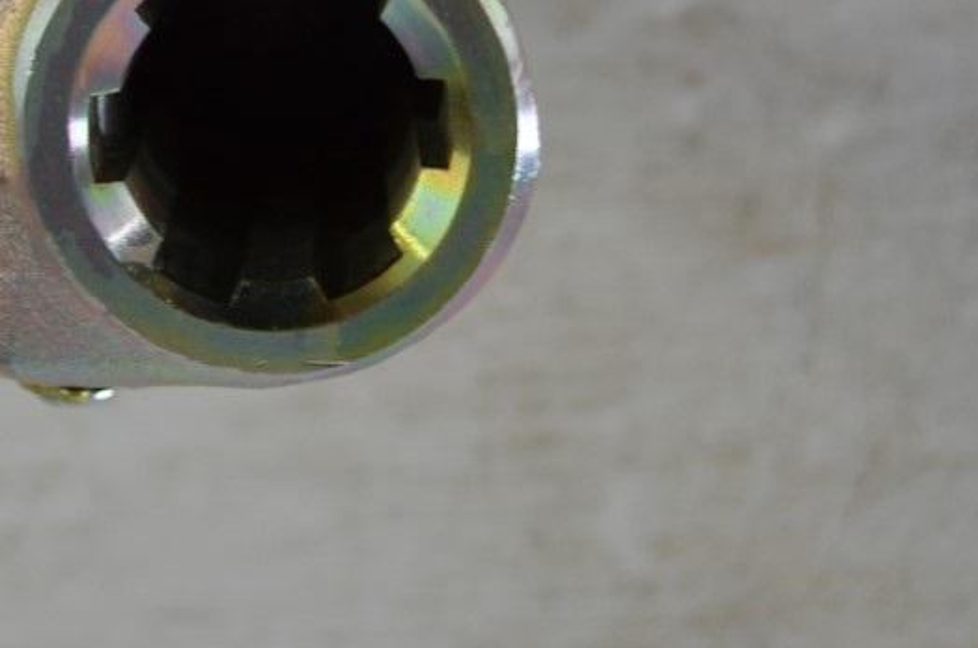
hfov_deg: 21.5
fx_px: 2521
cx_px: 127
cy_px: 28
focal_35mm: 93
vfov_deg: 14.4
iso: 400
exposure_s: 1/80
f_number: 4.5
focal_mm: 28
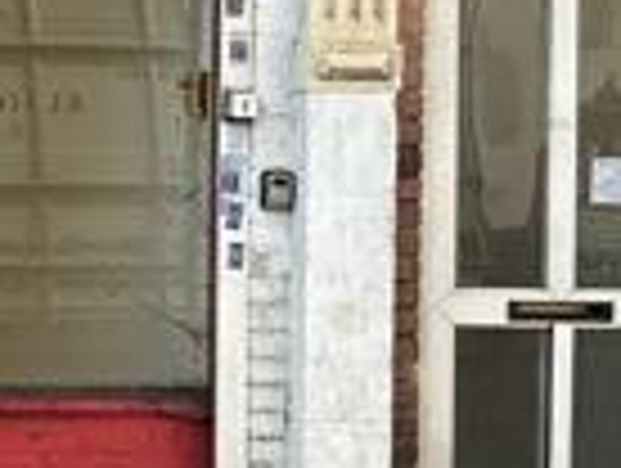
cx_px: -842
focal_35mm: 178
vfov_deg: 8.4
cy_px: 153
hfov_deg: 9.8
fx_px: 3199
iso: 64
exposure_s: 1/121
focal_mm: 6.86
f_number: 1.78
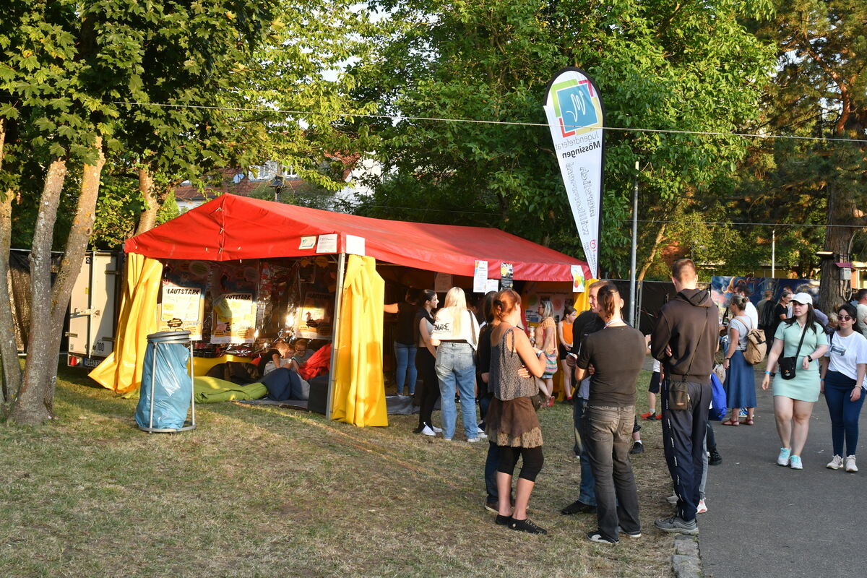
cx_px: 434
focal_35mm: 42
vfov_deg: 31.9
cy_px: 289
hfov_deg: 46.4
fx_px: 1011
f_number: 7.1
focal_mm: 28
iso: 800
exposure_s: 1/200
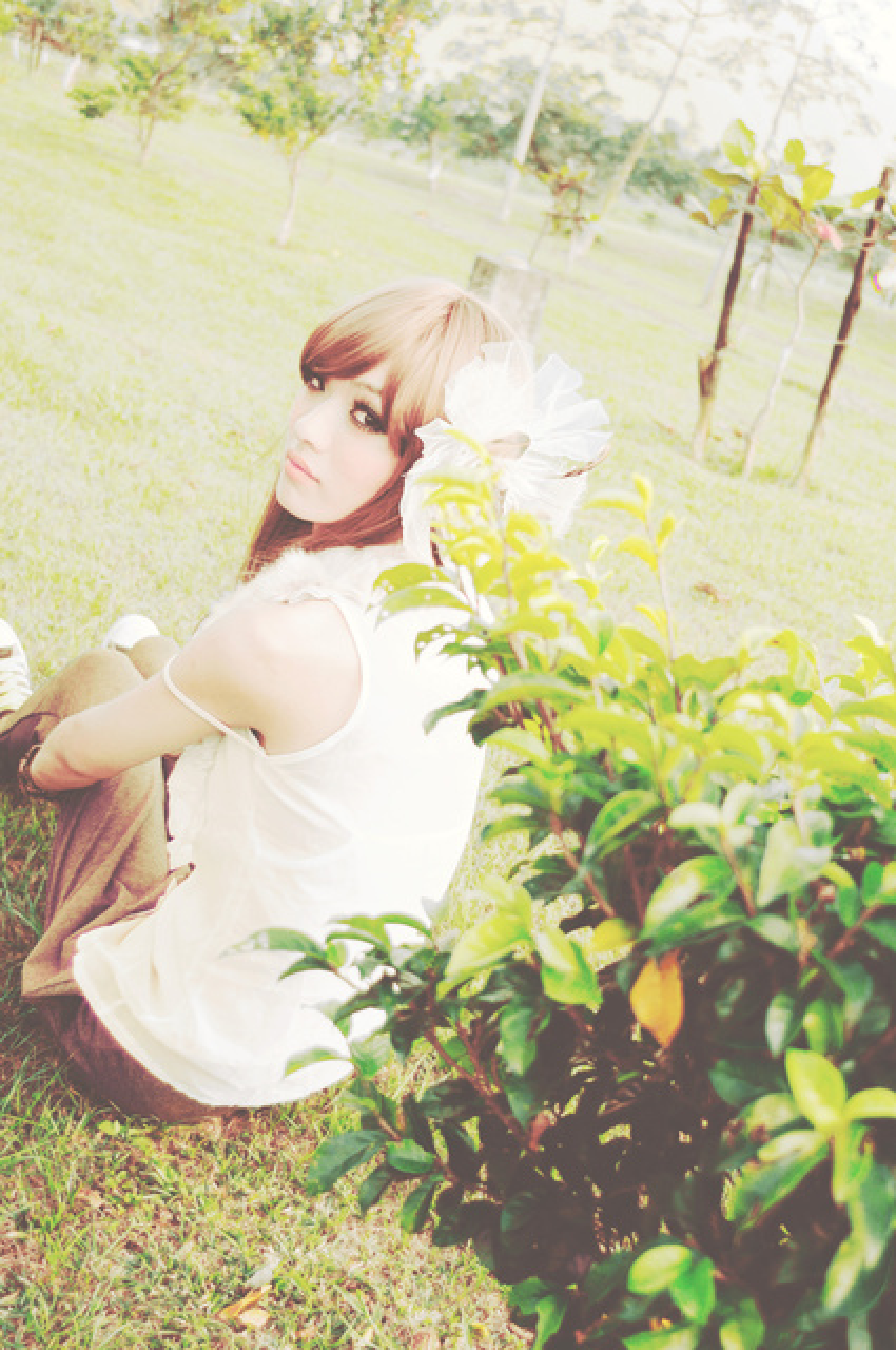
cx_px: 448
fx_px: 2134
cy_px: 675
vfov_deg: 35.1
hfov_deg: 23.7
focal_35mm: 57
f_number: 3.8
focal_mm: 38
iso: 200
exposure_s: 1/100
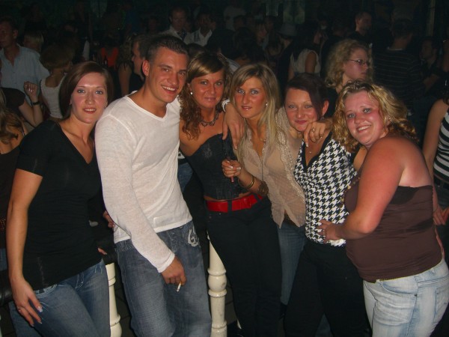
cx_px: 224
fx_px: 493
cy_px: 168
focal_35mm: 38
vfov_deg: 37.7
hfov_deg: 49.0
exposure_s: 1/60
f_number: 2.8
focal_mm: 7.9
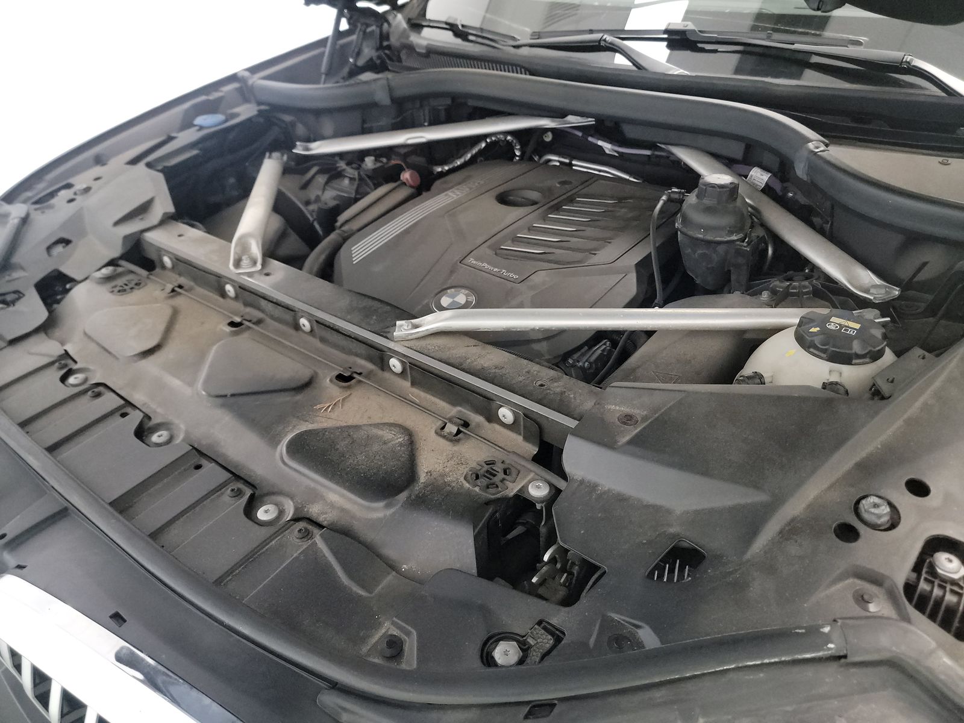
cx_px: 482
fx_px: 668
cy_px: 362
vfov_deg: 56.8
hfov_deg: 71.6
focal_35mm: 24
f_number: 1.8
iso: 1556
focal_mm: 6.7
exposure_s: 1/59
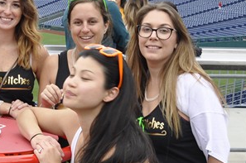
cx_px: -84
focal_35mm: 91
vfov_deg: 15.0
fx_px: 621
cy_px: 91
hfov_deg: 20.3
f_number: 10
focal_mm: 18
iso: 400
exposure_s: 1/100
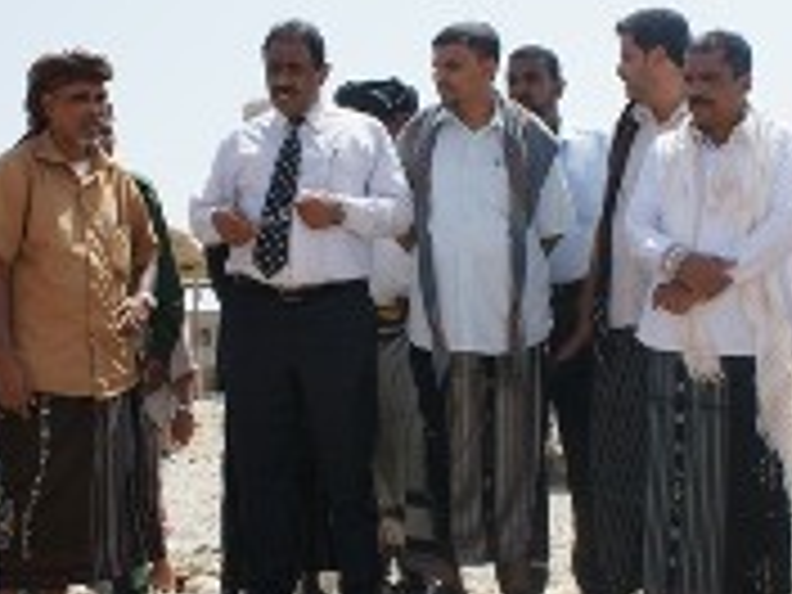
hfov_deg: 30.2
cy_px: 248
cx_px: 594
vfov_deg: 23.3
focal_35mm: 63
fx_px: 1441
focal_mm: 20
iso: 200
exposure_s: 1/320
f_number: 10
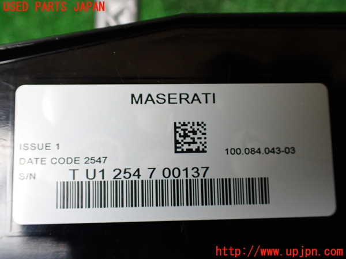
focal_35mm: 30
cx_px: 173
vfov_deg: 46.8
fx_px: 300
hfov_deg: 60.0
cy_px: 130
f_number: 2.3
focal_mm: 5.4
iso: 400
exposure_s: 1/125
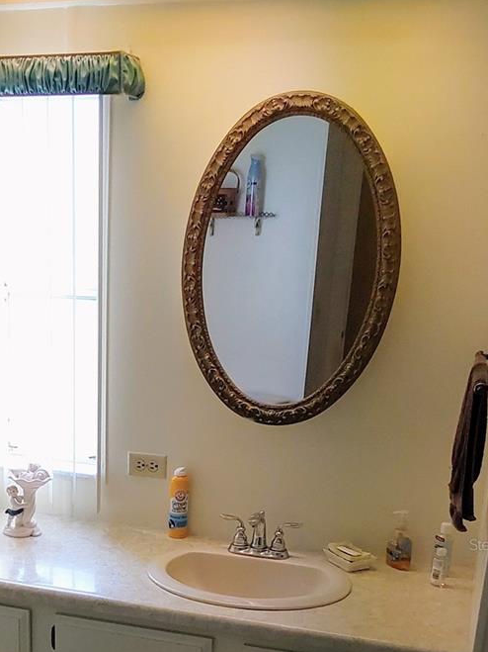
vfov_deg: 35.9
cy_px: 544
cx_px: 95
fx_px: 959
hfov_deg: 27.9
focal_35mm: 51
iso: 100
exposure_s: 1/305
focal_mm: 2.91
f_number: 1.9
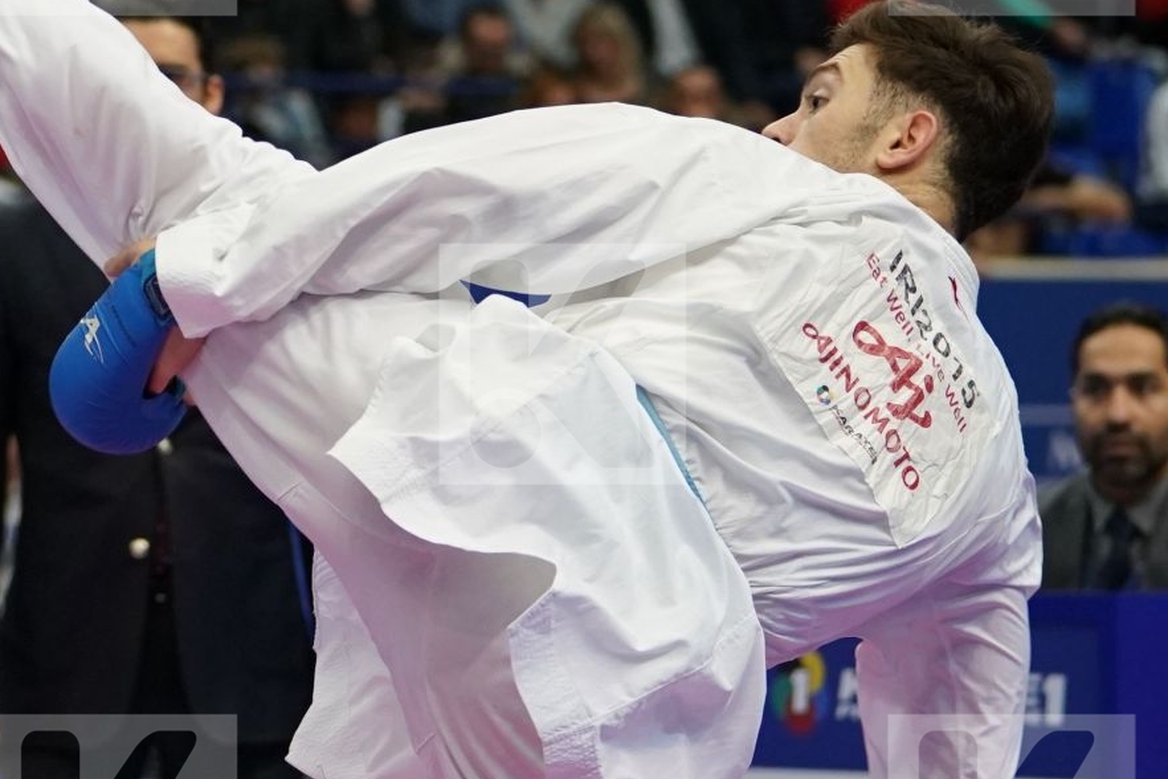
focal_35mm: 245
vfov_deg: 5.6
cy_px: 364
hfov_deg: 8.4
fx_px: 7948
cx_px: 114
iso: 2500
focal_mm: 80
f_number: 2.8
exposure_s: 1/1000
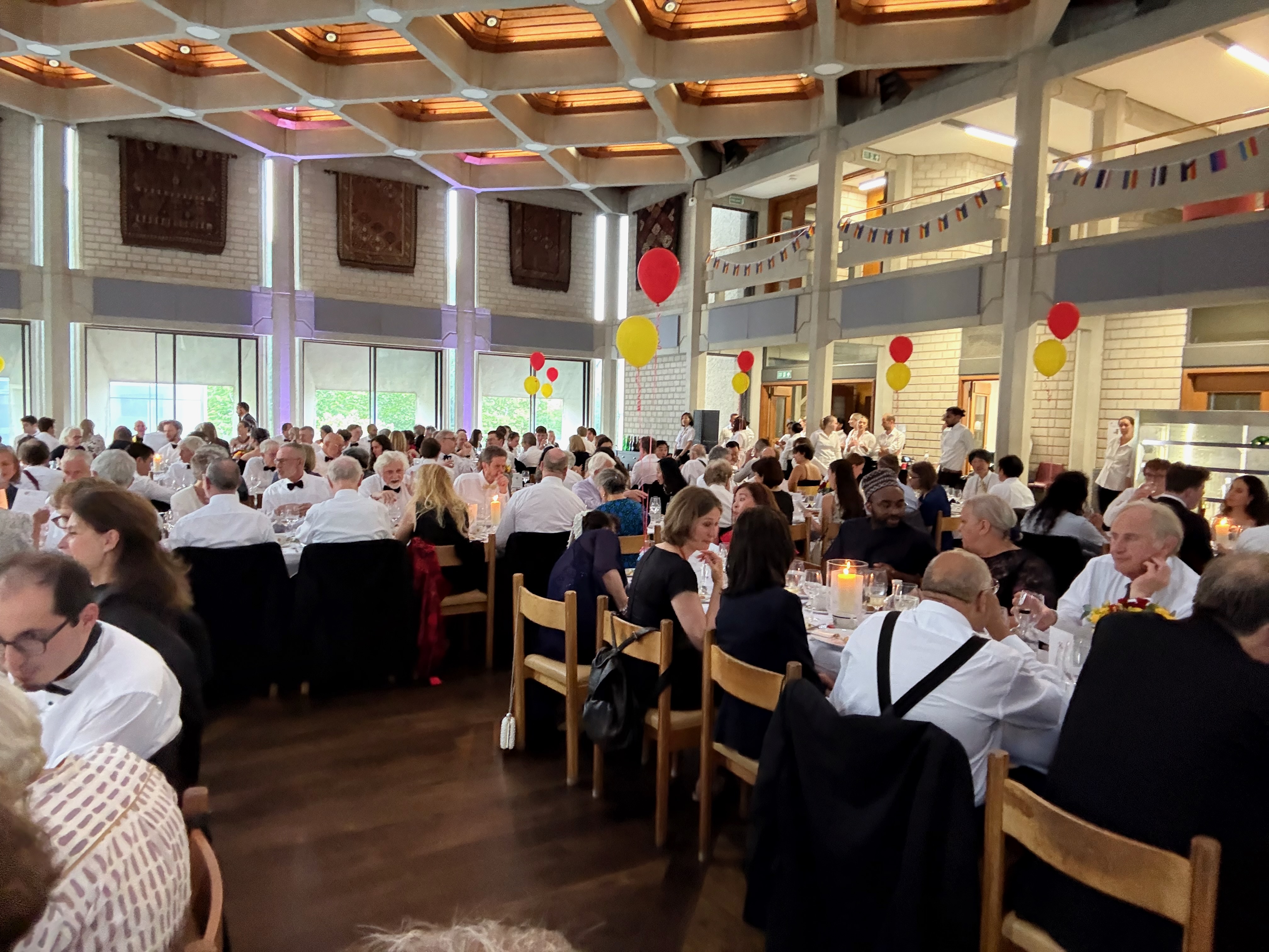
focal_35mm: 23
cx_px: 634
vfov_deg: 58.9
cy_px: 476
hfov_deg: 73.9
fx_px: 843
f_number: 1.9
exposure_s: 1/30
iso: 640
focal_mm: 2.69
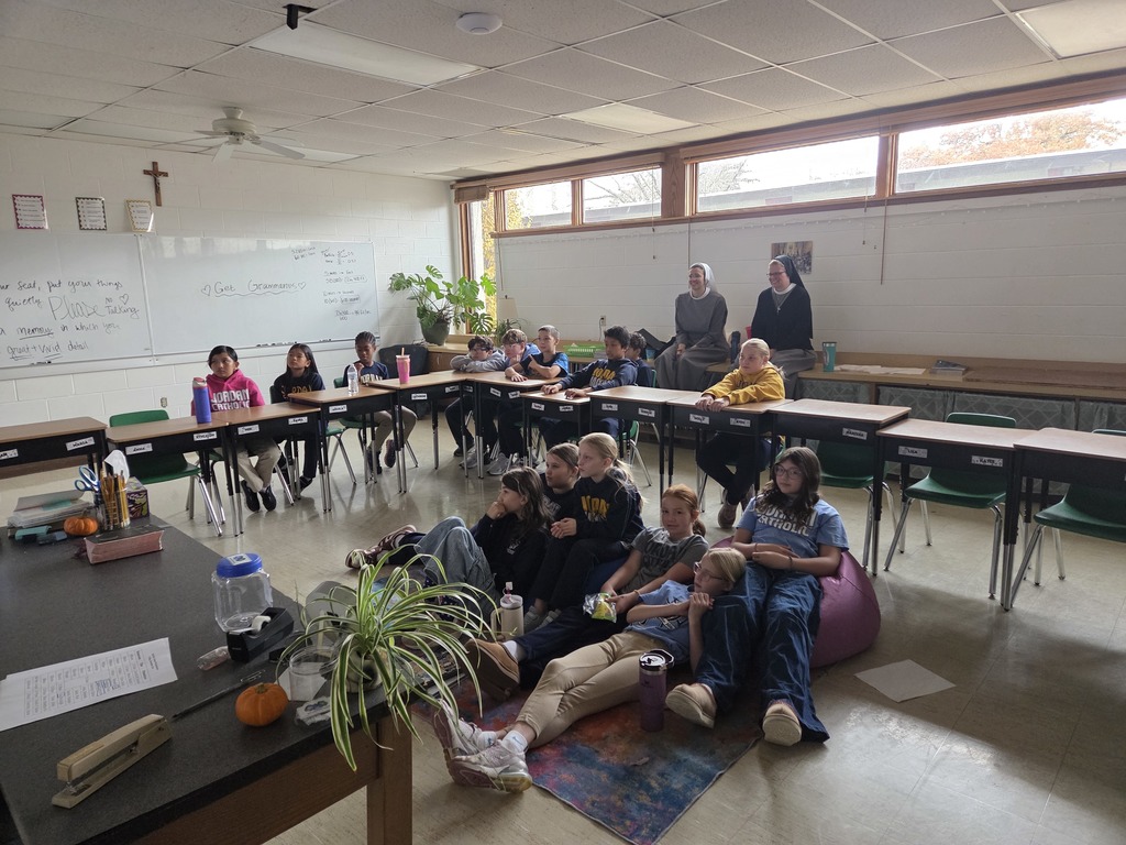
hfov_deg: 73.9
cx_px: 563
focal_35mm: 23
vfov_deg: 58.9
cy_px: 422
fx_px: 748
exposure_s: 1/120
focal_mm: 5.4
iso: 800
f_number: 1.8
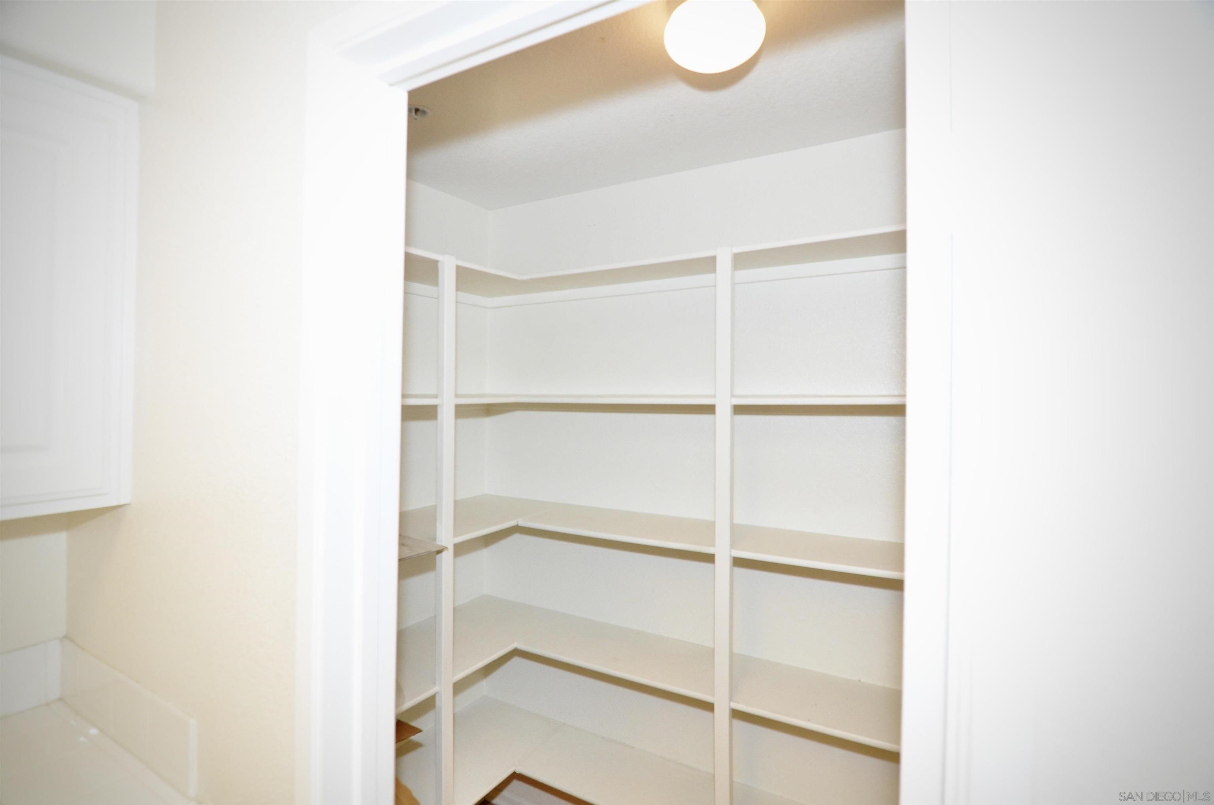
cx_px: 607
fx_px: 556
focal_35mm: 16
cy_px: 402
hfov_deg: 95.1
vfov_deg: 71.9
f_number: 4
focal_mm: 11
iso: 800
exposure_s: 1/60
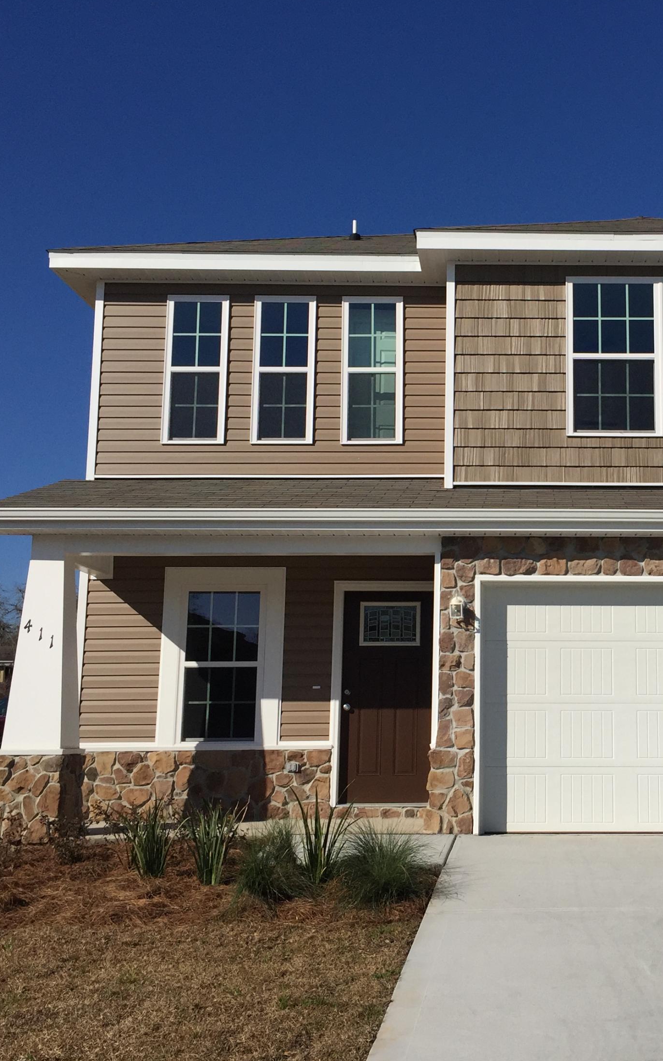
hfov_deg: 29.5
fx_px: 1215
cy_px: 522
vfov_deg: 47.2
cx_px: 566
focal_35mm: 42
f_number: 2.2
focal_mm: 4.15
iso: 32
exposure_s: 1/5650
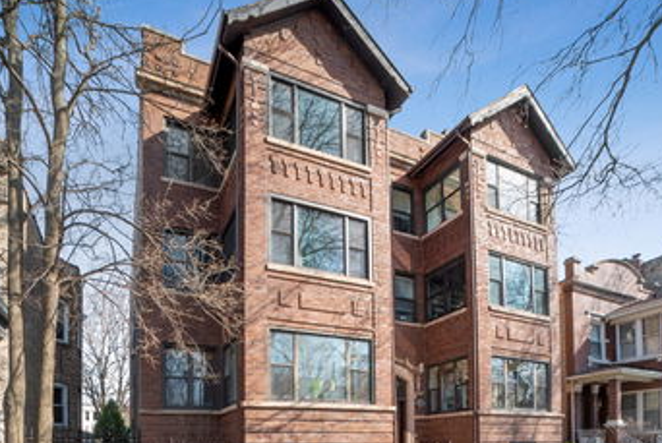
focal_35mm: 21
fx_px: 387
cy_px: 282
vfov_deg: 58.7
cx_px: 316
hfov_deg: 81.1
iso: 100
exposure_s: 1/15
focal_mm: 15
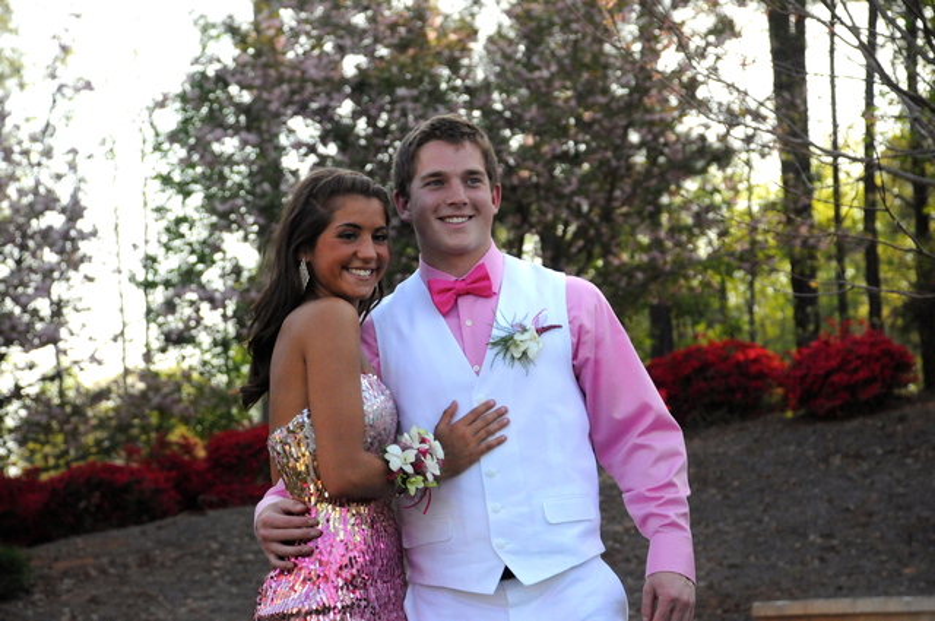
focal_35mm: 105
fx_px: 2724
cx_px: 468
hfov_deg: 19.5
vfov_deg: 13.0
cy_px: 310
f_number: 5.3
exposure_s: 1/4000
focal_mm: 70
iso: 2500
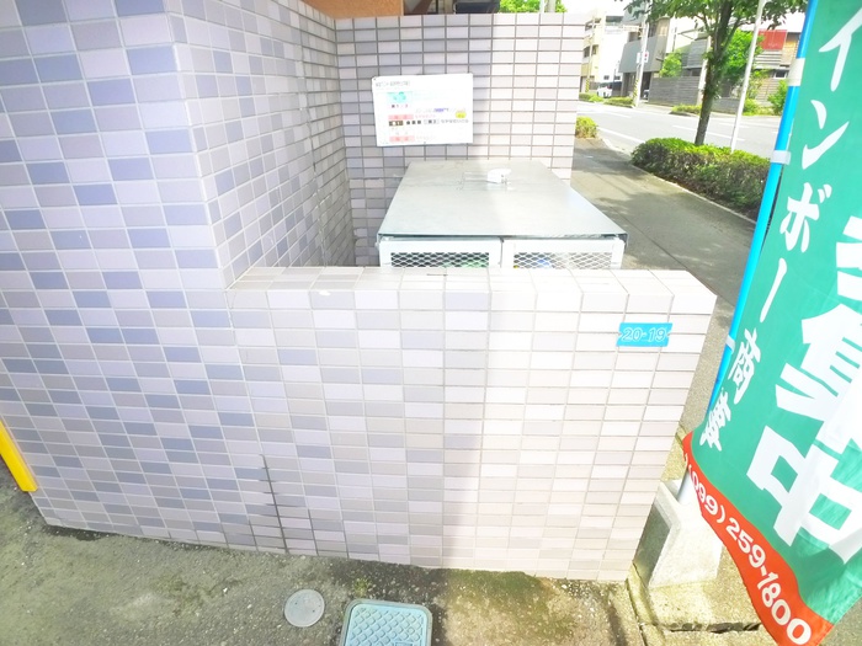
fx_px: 598
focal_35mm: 24
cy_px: 323
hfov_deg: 71.6
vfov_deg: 56.8
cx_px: 431
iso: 400
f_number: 2.8
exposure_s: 1/400
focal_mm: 5.1
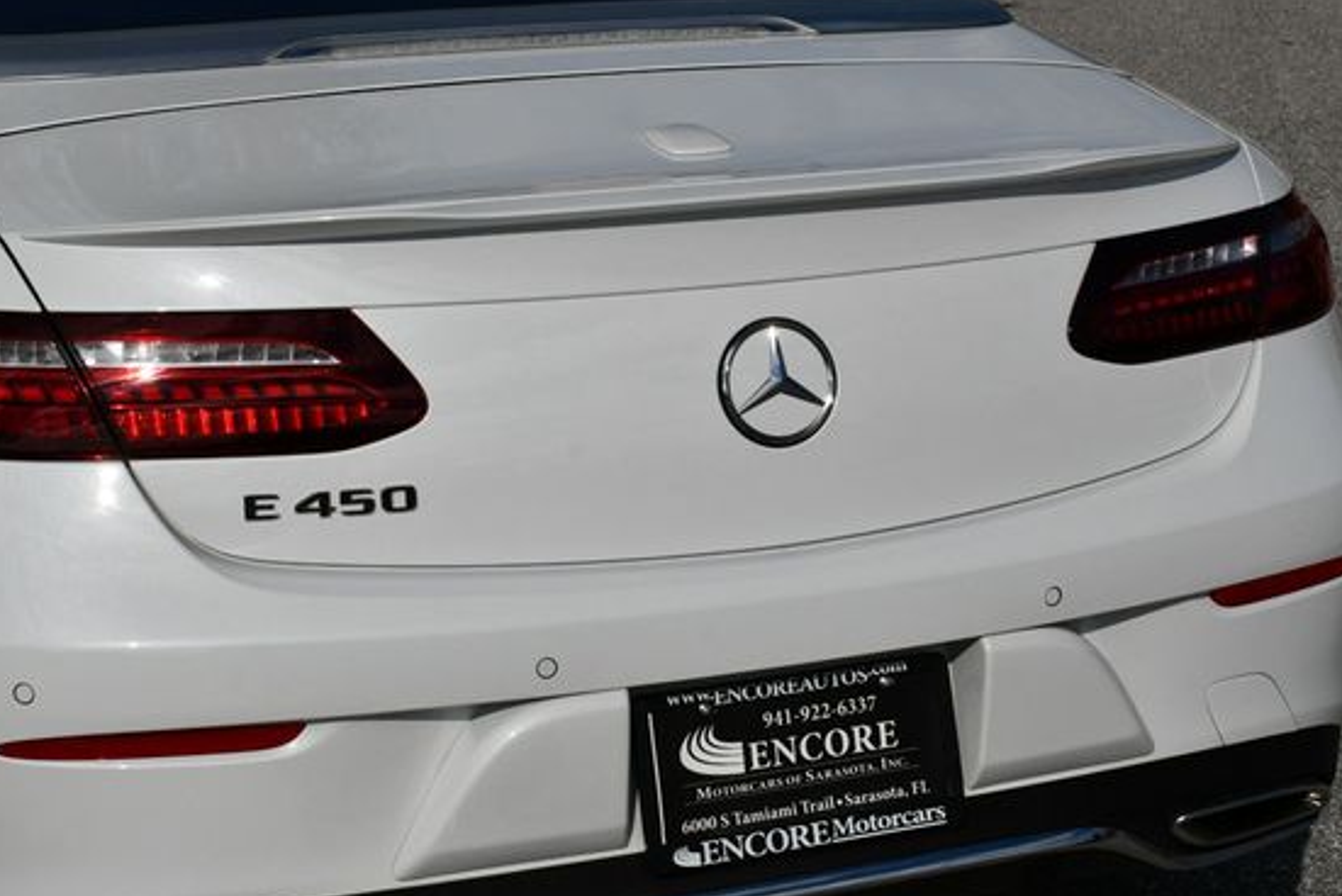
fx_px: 2946
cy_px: 414
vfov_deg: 17.3
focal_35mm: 79
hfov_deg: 25.7
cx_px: 726
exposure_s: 1/640
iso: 100
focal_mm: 34
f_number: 13
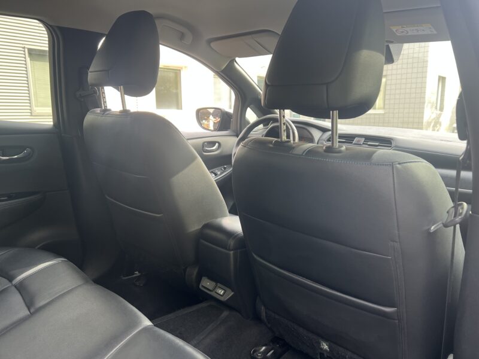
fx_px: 360
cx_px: 240
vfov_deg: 53.1
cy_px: 180
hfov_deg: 67.3
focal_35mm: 26
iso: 64
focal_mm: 5.7
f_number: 1.5
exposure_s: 1/121
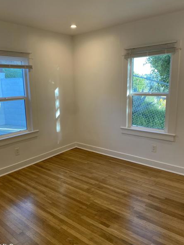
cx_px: 86
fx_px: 198
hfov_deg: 49.7
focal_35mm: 28
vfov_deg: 63.4
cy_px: 127
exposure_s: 1/120
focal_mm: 4.25
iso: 100
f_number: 1.8
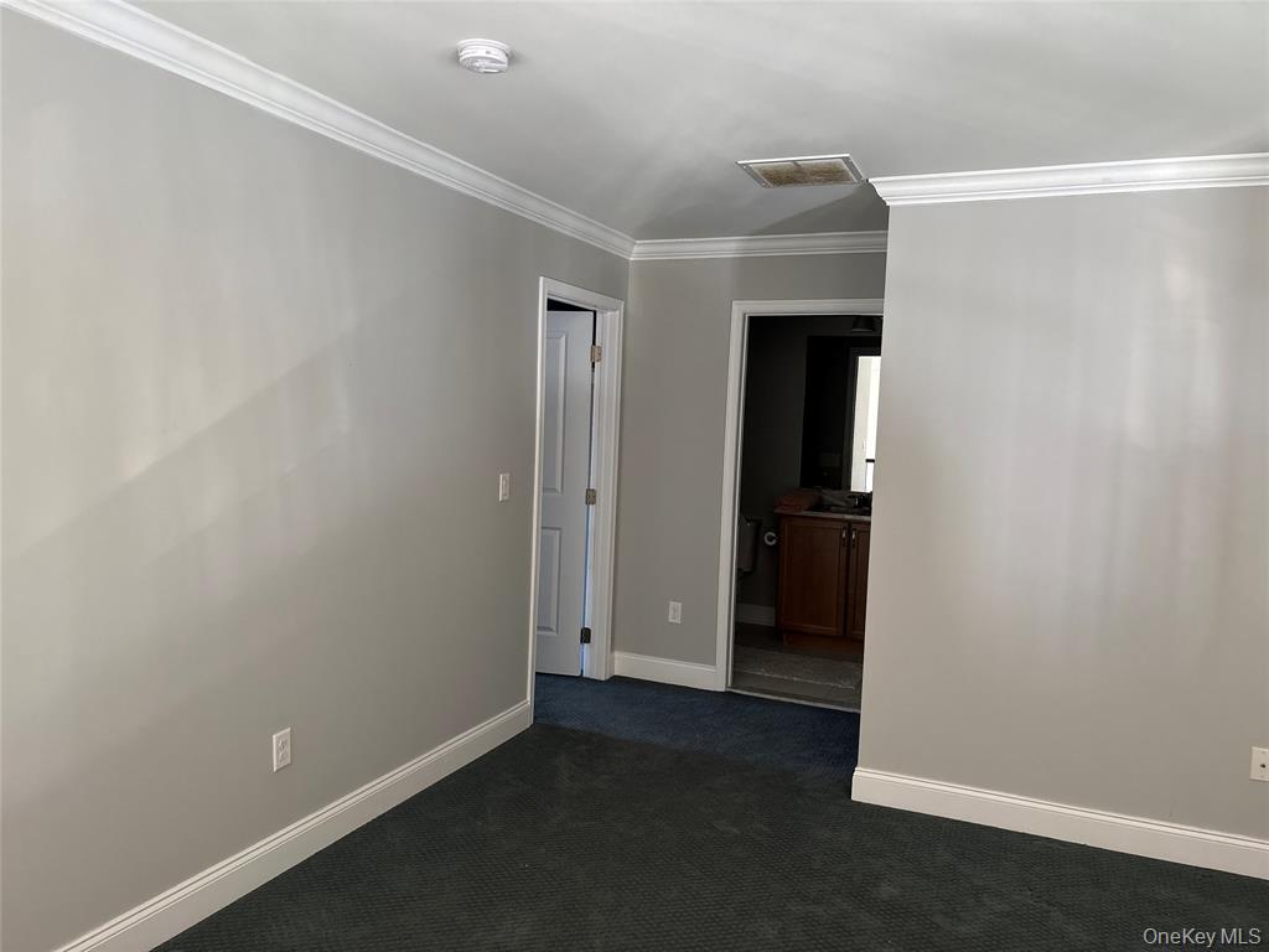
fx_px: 953
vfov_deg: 53.1
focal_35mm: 26
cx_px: 634
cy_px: 476
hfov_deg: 67.3
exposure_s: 1/60
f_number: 1.6
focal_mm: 5.96
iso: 320
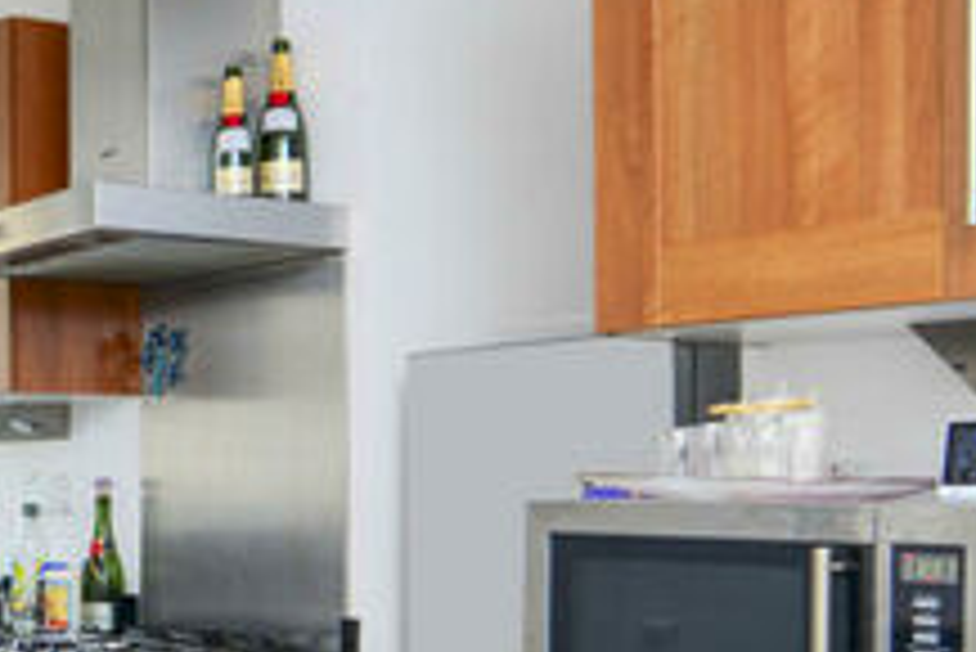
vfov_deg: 23.3
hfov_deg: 31.3
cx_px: -49
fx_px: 1573
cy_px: 447
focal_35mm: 58
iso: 500
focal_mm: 18
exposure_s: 1/60
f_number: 9
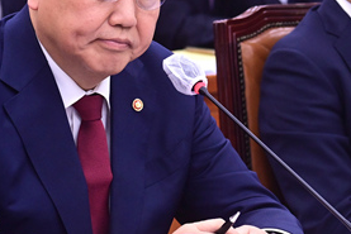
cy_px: 74
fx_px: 3161
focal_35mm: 324
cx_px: 226
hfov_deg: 6.4
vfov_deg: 4.2
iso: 5000
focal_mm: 140
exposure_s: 1/200
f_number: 6.3
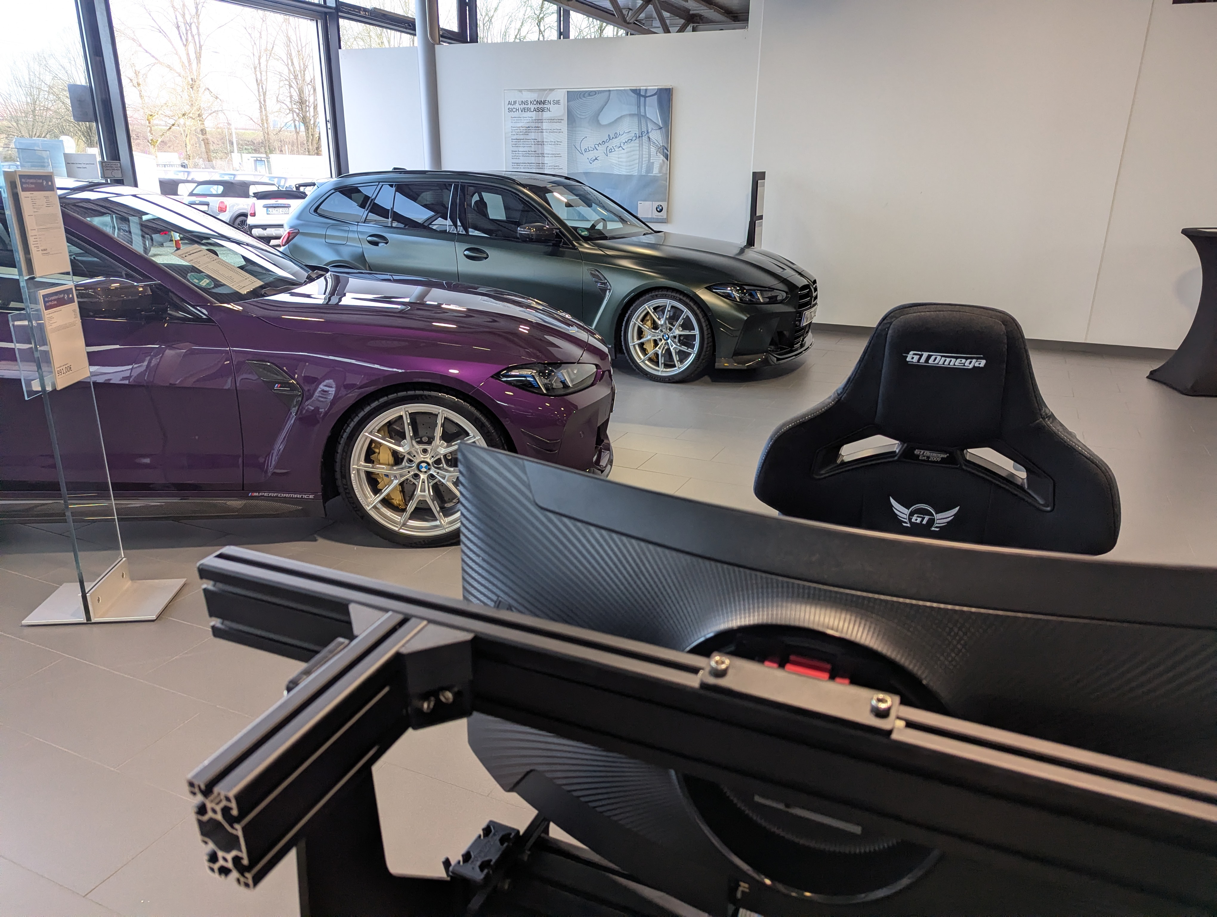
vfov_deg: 56.9
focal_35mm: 24
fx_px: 845
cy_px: 458
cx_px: 608
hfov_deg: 71.5
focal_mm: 6.81
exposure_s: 1/549
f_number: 1.85
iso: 598
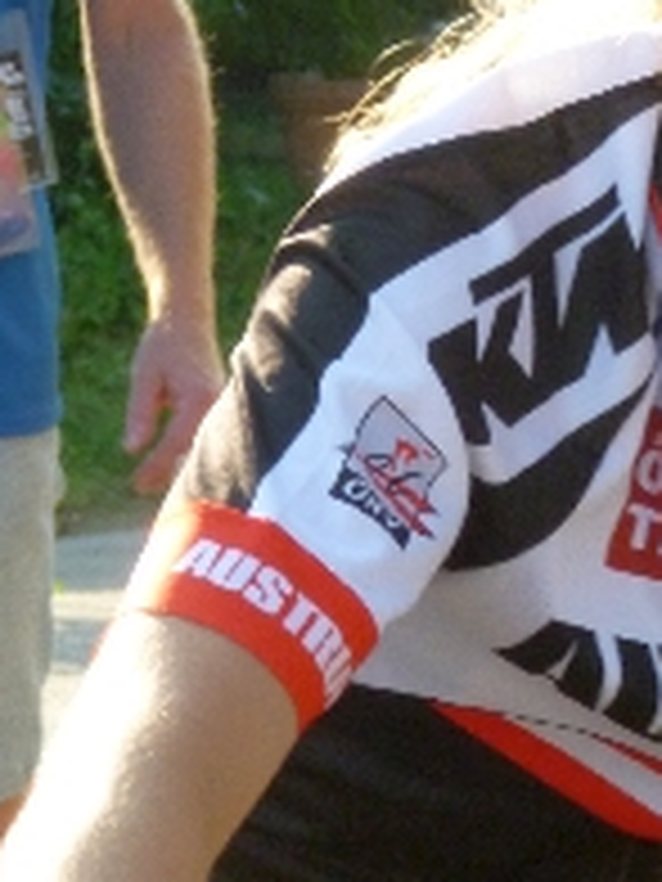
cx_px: 653
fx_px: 9613
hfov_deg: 3.9
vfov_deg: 5.2
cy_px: -50
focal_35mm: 377
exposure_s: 1/160
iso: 250
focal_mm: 22.1
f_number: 5.7
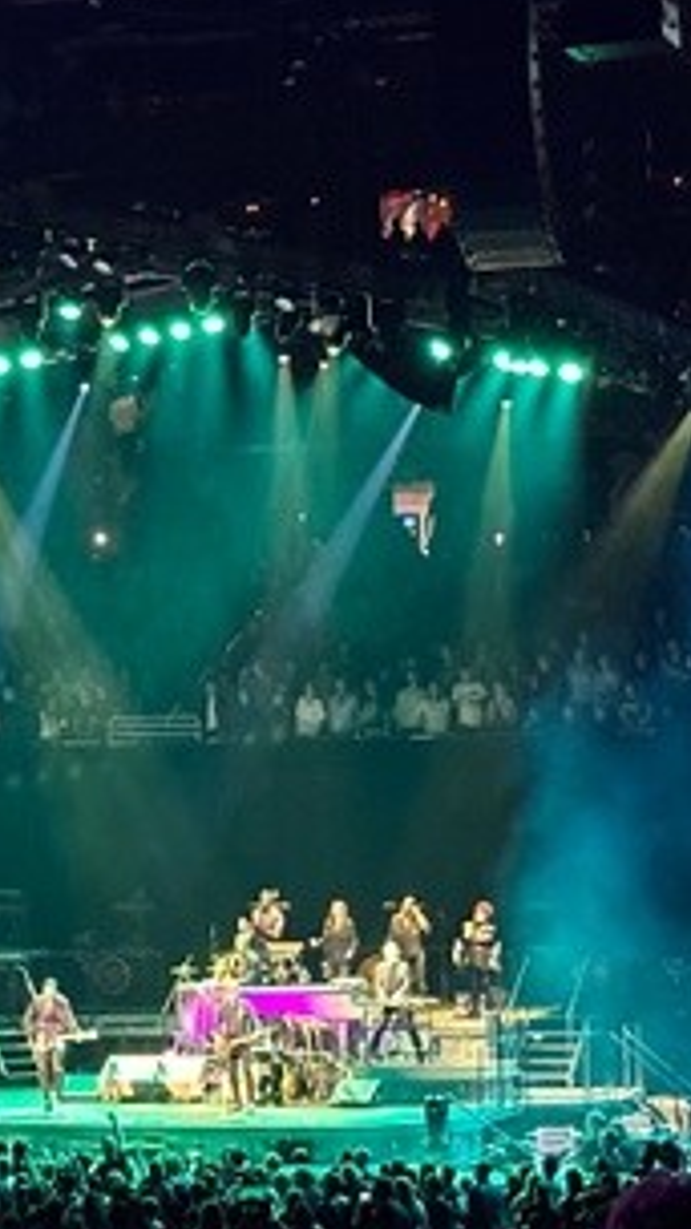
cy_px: 564
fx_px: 4202
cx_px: 16
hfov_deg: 9.3
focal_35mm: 129
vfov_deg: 16.6
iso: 640
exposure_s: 1/26
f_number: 1.78
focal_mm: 6.86
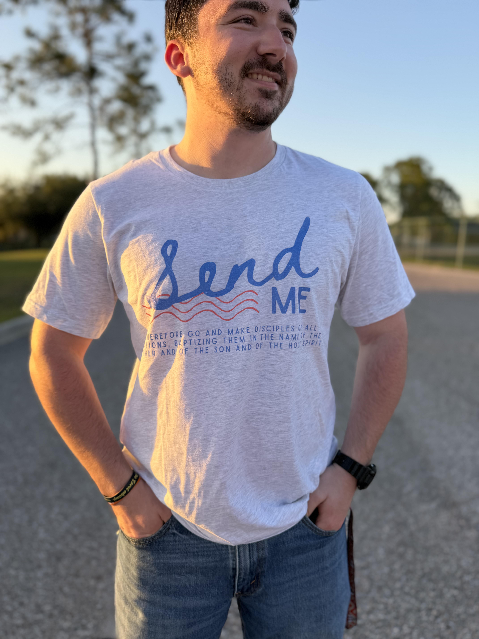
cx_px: 240
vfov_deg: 71.6
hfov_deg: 56.8
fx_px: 443
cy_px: 320
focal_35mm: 24
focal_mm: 6.76
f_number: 1.78
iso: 80
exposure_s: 1/849
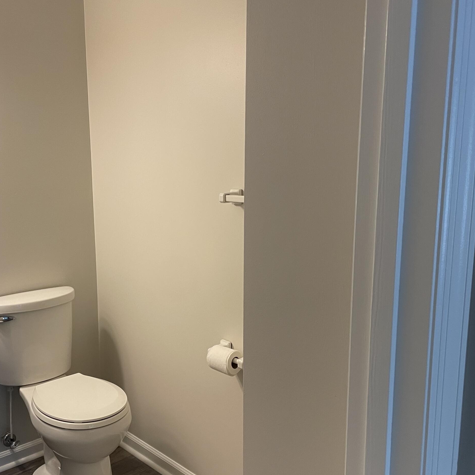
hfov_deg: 44.6
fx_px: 574
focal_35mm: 37
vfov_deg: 44.9
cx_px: 184
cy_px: 258
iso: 125
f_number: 1.6
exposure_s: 1/60
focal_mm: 4.2
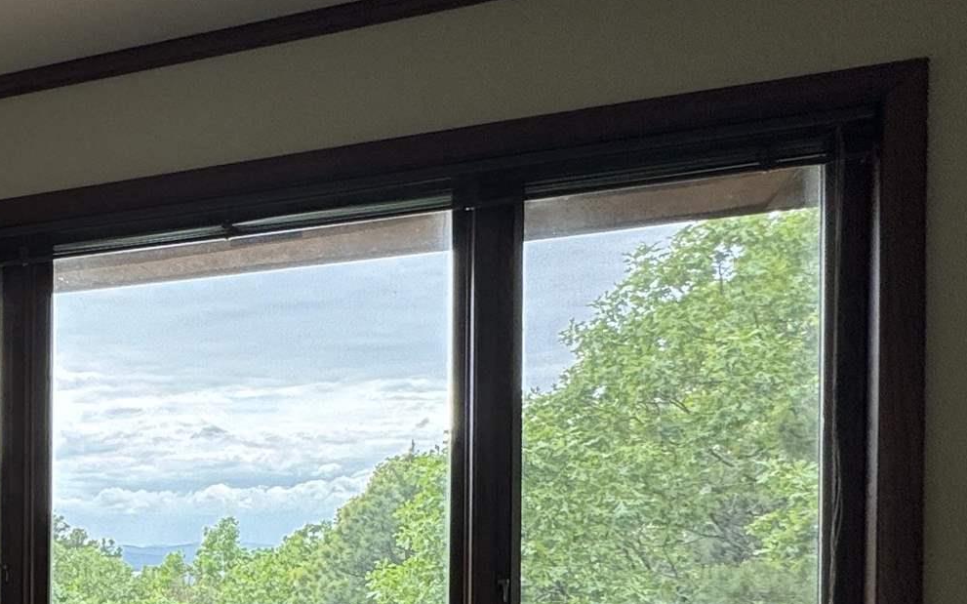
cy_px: 571
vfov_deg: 26.8
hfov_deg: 33.3
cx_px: -260
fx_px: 1212
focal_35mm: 46
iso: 40
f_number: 2.2
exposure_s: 1/158
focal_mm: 2.22
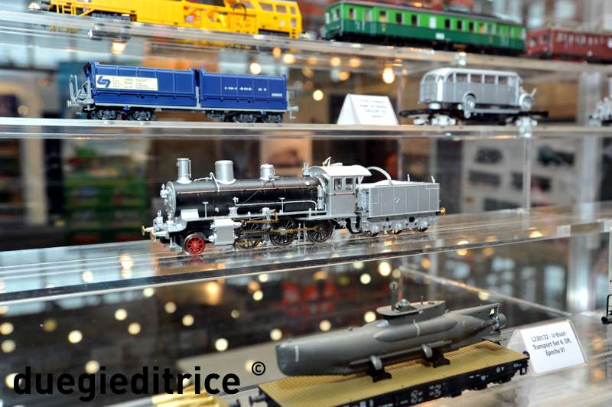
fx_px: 594
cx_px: 306
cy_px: 204
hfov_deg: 54.5
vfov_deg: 37.8
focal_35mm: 35
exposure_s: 1/80
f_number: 8
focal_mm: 35
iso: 800
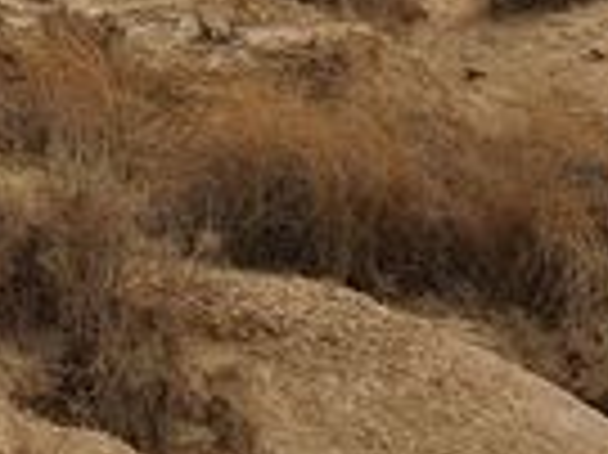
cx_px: -477
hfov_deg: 11.9
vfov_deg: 8.6
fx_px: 2702
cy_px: -701
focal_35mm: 154
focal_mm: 4.3
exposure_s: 1/1135
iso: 50
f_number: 2.4
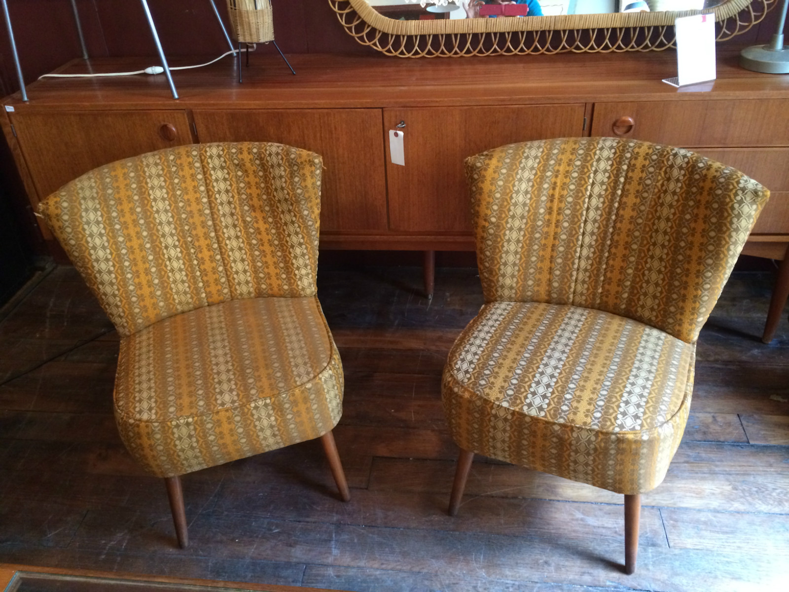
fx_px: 684
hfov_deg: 60.0
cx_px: 394
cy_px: 296
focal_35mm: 30
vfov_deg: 46.8
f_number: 2.2
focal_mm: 4.12
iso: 320
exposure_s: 1/20
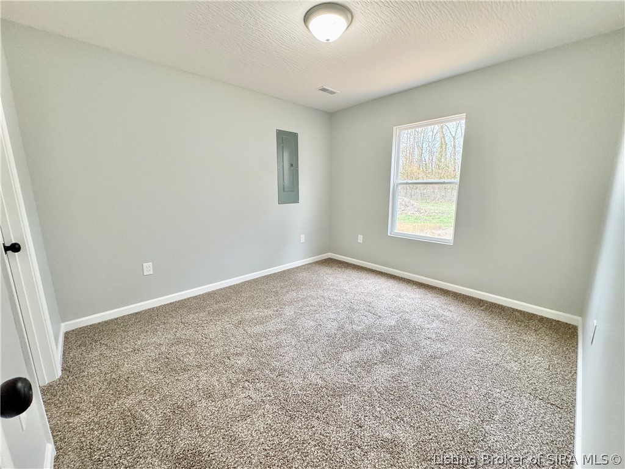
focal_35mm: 14
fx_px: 253
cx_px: 312
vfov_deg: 85.7
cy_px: 234
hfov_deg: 102.1
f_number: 2.2
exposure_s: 1/120
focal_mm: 2.22
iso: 320
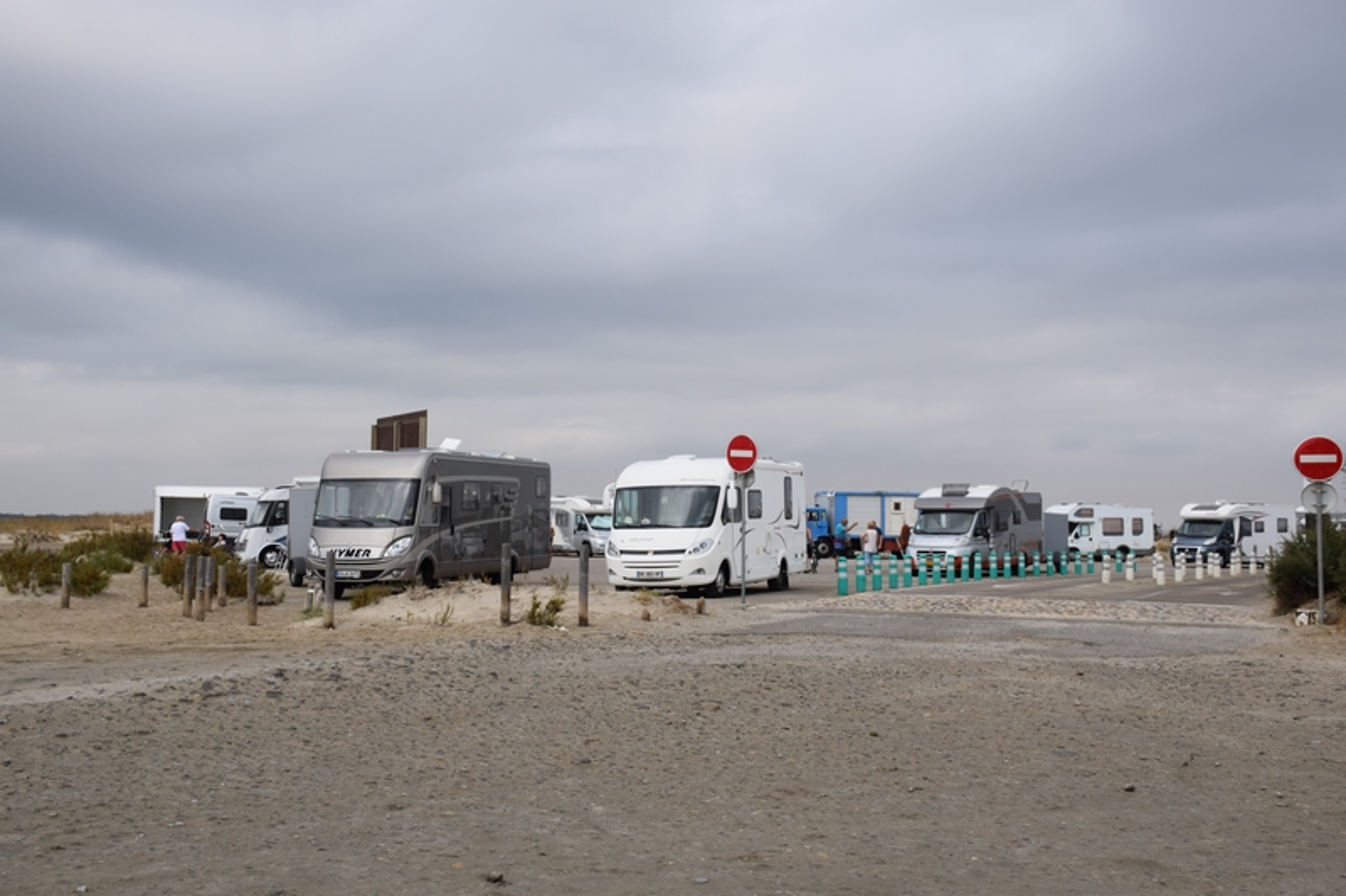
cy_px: 448
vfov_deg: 33.0
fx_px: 1514
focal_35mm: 40
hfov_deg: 47.9
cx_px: 673
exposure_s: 1/400
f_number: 10
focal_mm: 27
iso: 200
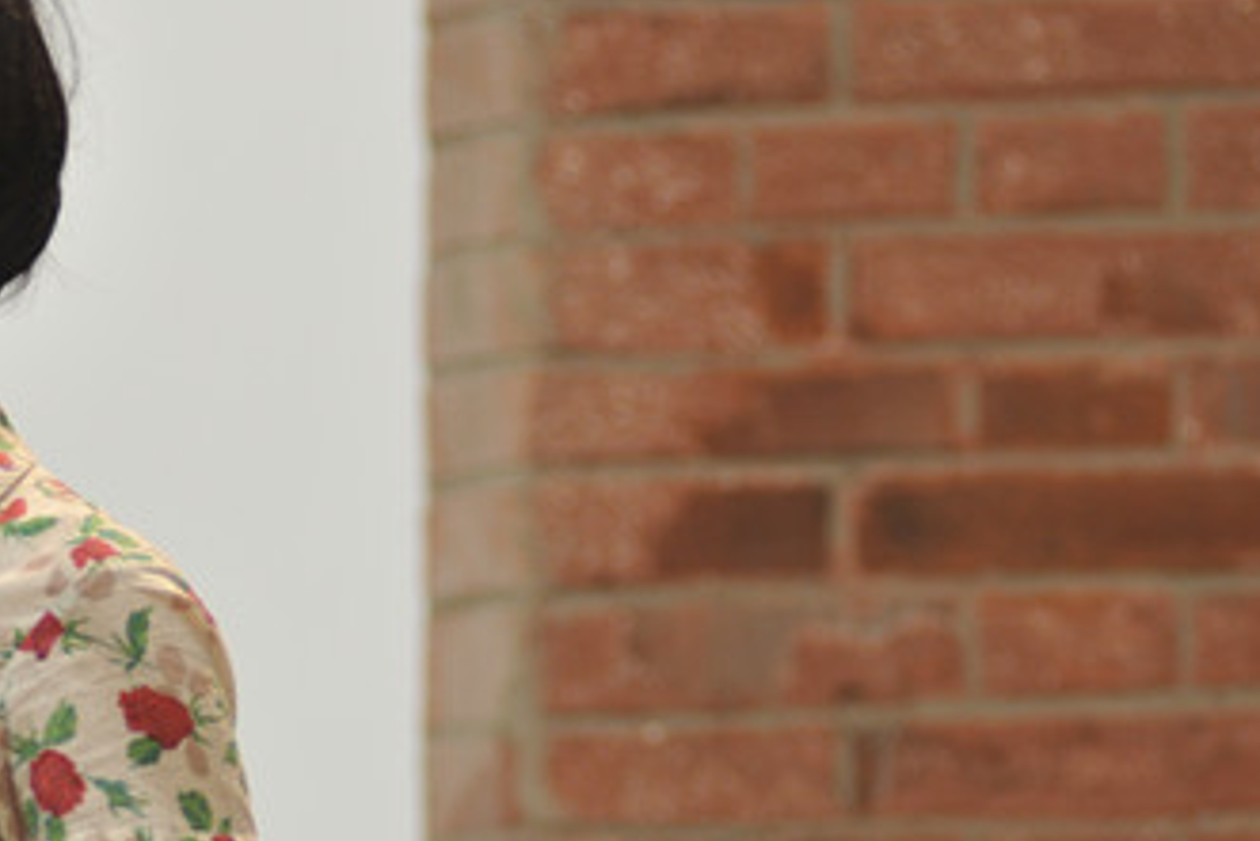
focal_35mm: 416
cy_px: 797
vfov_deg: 3.3
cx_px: 255
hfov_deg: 5.0
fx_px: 14566
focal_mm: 145
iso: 400
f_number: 2.8
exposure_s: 1/125
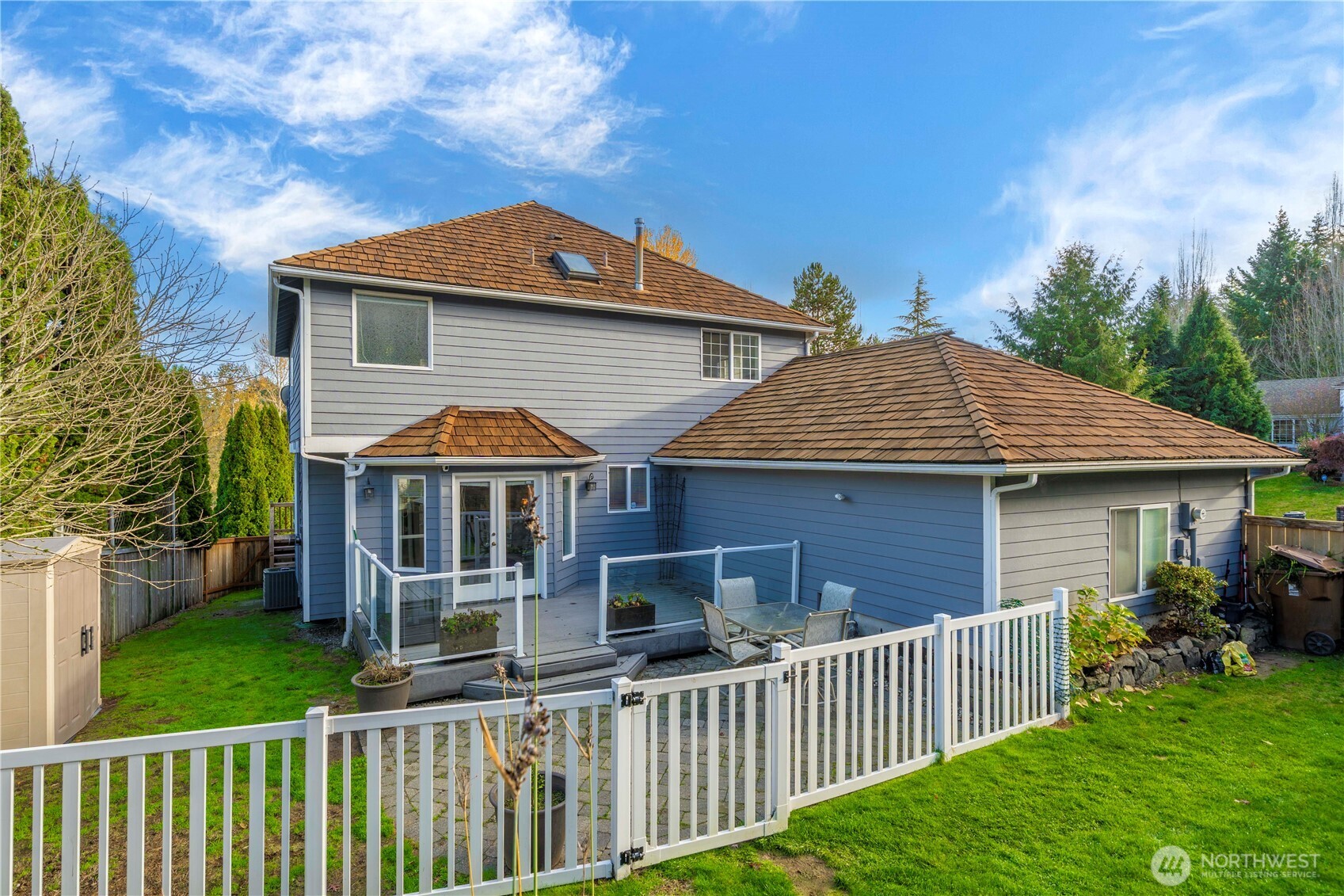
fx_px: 635
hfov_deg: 93.3
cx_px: 672
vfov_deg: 70.4
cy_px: 448
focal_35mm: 17
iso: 100
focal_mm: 17
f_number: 6.3
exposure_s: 1/50
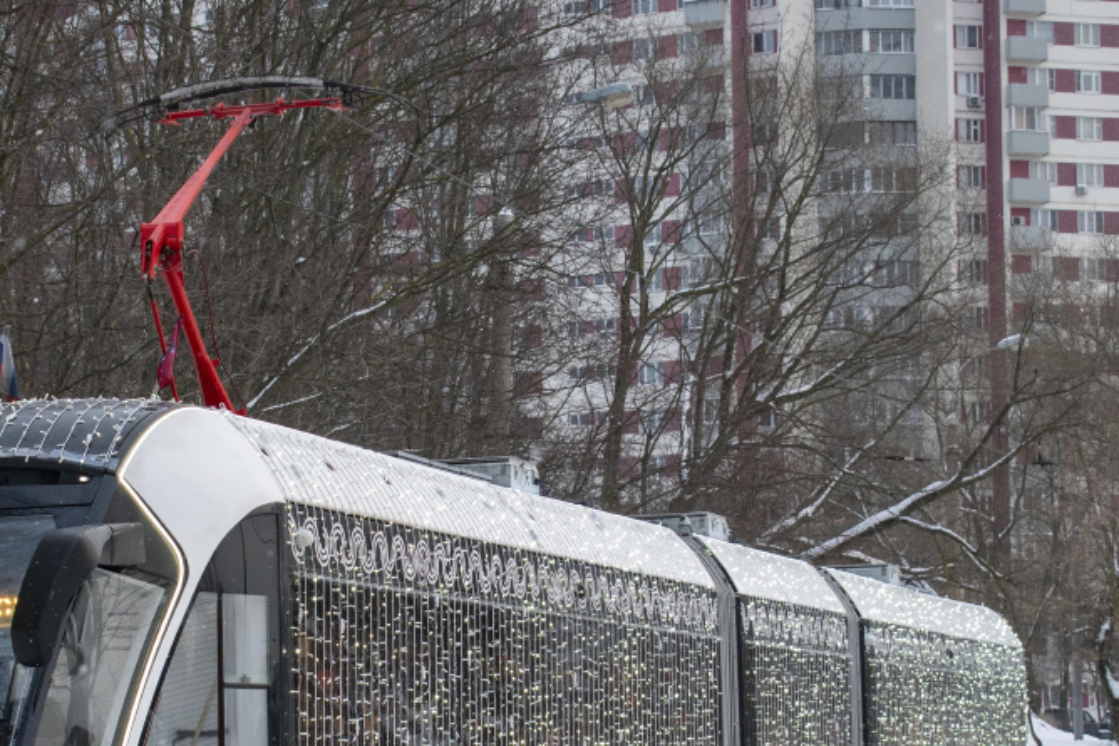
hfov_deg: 18.4
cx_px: 417
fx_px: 3449
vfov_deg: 12.3
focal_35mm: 111
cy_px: 542
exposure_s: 1/250
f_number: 4.8
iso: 500
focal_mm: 38
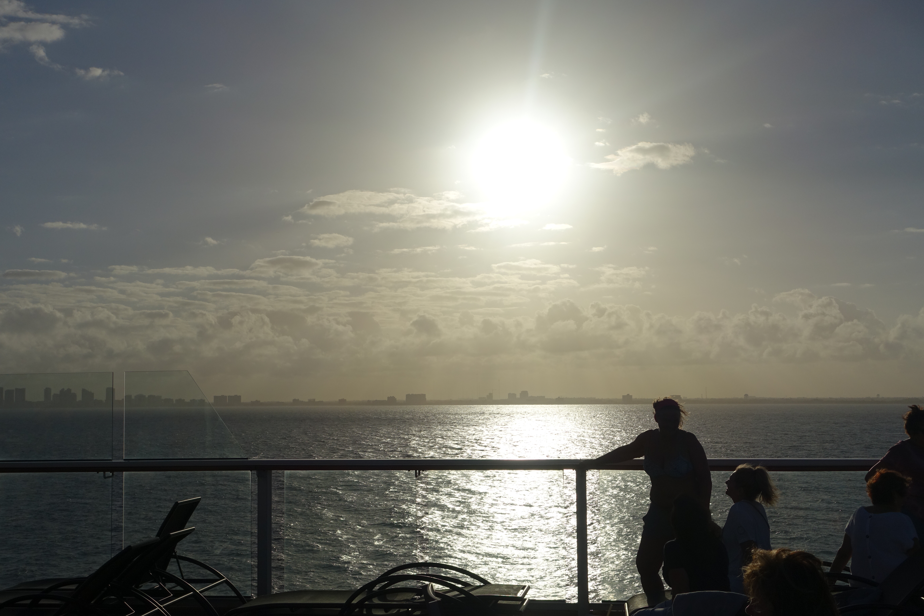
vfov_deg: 29.9
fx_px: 1155
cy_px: 308
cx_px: 462
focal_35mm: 45
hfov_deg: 43.6
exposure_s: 1/800
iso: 125
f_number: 6.3
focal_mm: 16.62
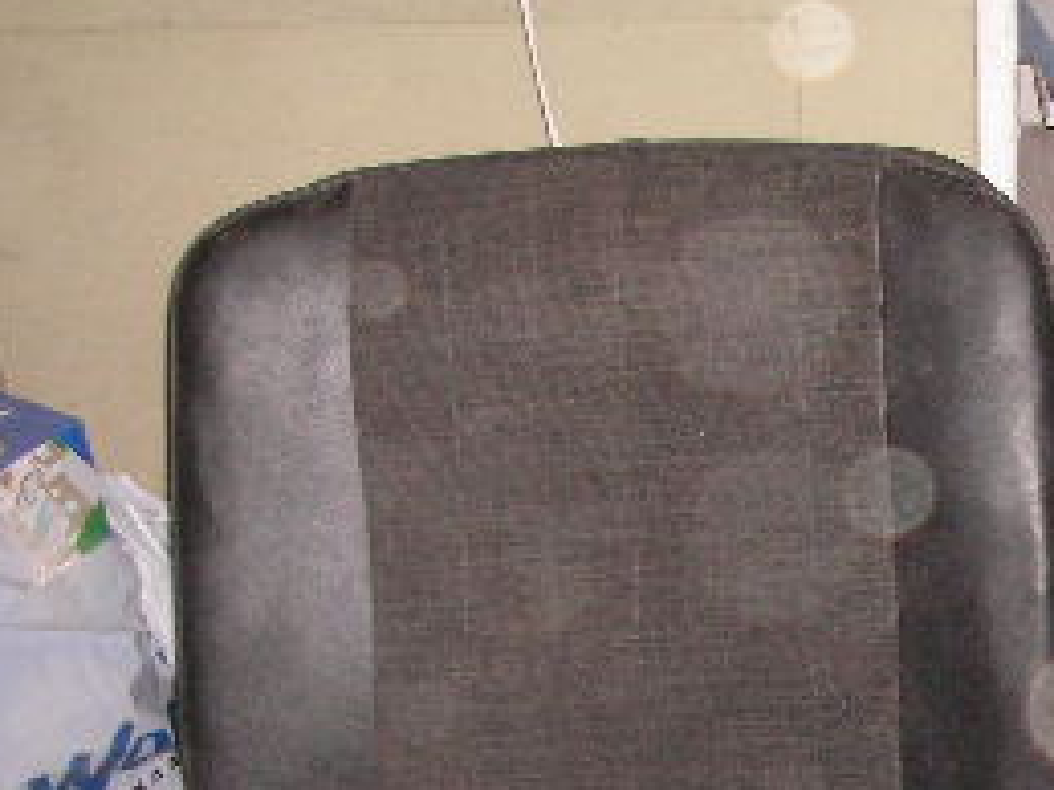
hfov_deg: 19.8
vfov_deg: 15.1
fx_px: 2861
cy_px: 957
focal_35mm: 94
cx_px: 1225
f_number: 3.3
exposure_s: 1/45
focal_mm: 6.3
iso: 160
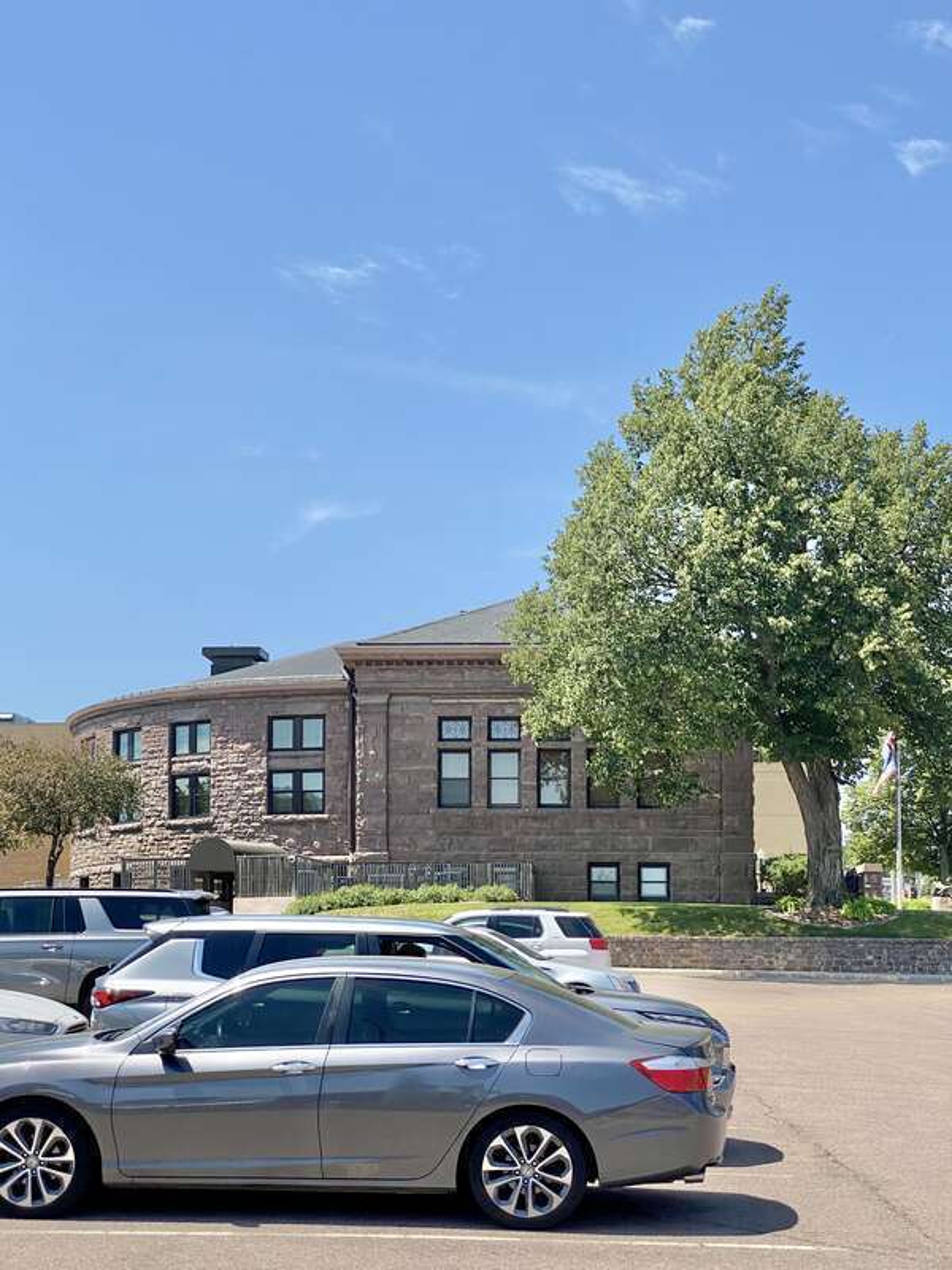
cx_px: 476
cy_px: 635
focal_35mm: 52
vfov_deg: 36.8
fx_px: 1907
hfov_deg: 28.0
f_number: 2
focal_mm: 6
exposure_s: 1/1597
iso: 20
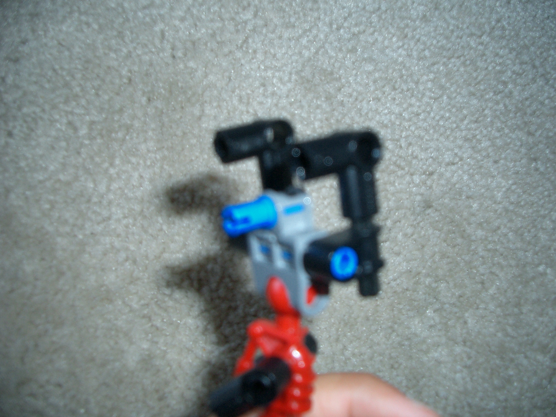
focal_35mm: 35
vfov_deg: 40.7
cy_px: 208
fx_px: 562
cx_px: 278
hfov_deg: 52.6
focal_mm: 5.8
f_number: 2.6
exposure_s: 1/40
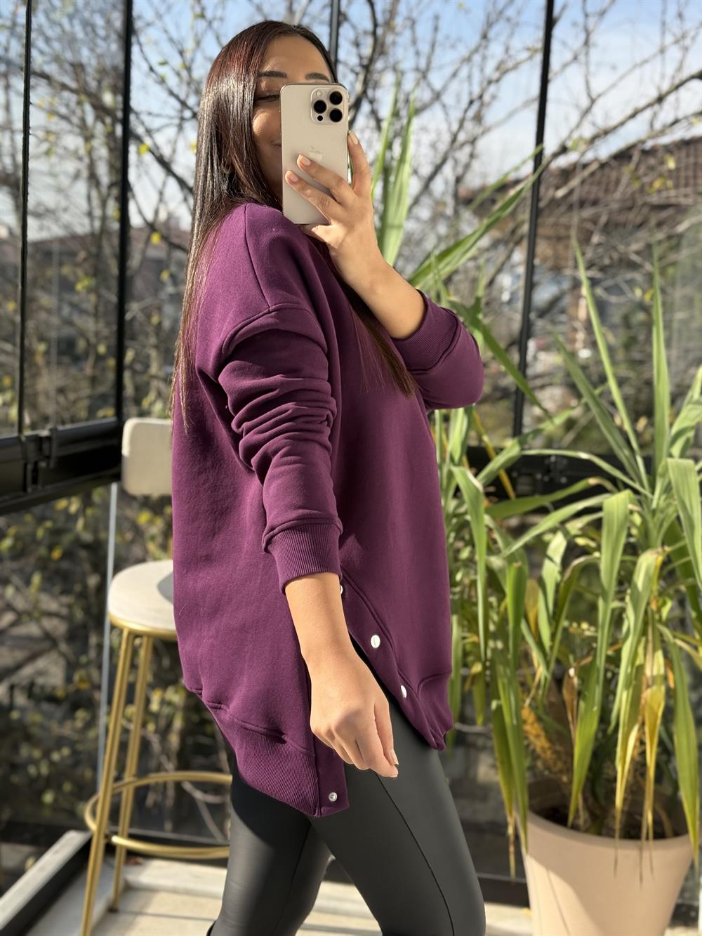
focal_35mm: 48
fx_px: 1298
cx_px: 351
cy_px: 468
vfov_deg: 39.7
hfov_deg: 30.3
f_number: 1.78
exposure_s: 1/1027
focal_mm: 6.76
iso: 80
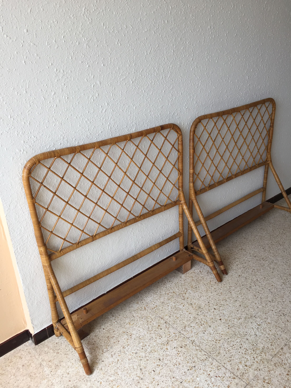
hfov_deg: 48.2
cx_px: 146
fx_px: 325
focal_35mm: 29
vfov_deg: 61.7
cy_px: 194
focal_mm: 4.15
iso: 32
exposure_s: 1/246
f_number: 2.2
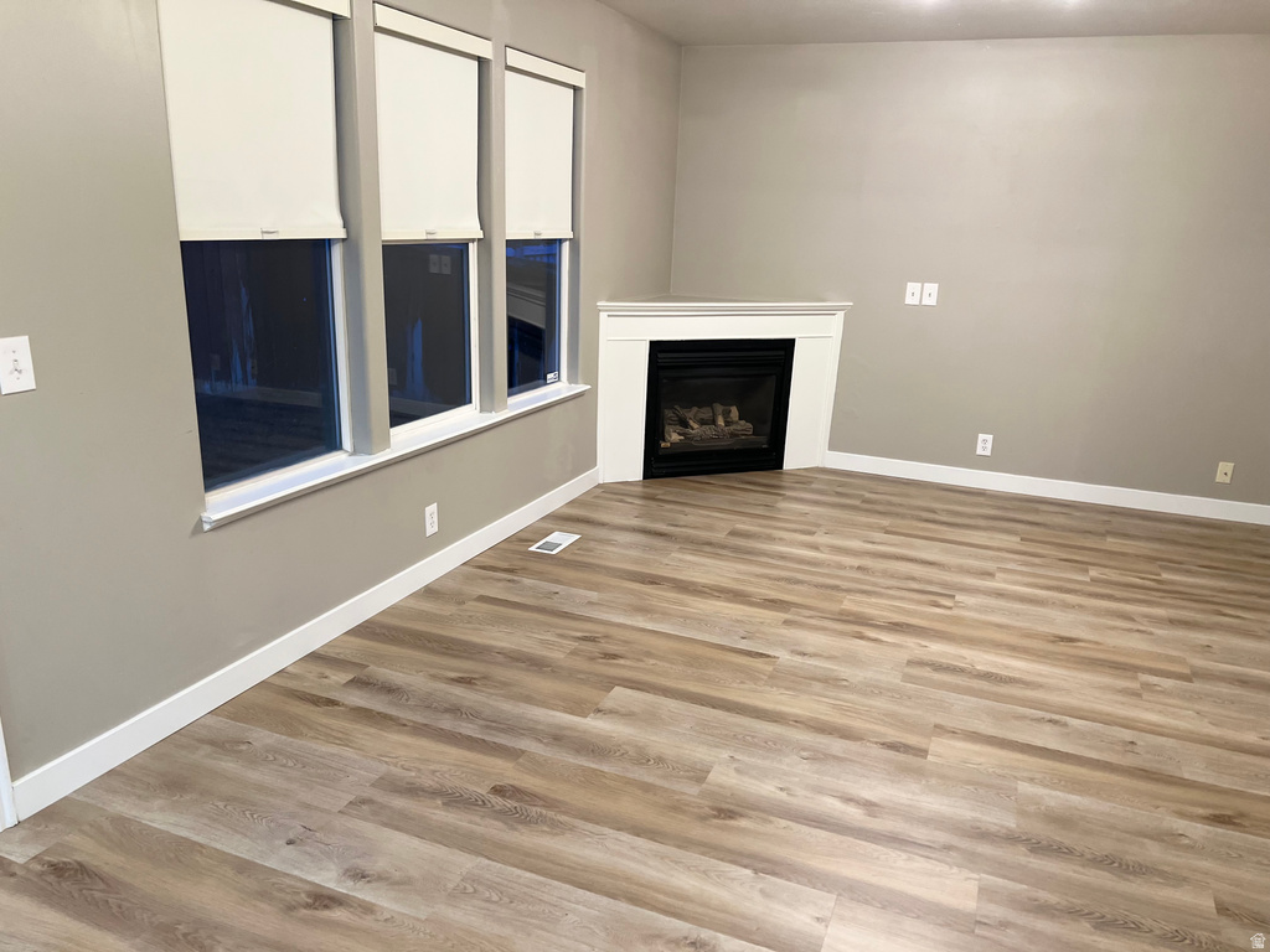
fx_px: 954
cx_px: 635
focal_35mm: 26
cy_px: 476
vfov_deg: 53.1
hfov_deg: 67.3
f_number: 1.5
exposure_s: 1/60
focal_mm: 5.7
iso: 160
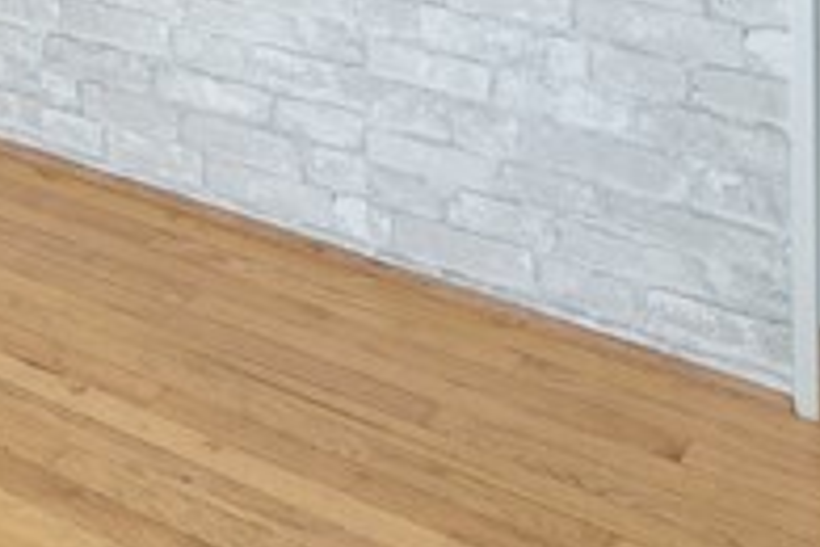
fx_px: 1777
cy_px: -616
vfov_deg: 14.1
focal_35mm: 78
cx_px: -229
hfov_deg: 23.2
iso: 100
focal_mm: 14
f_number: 9
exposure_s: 1/60
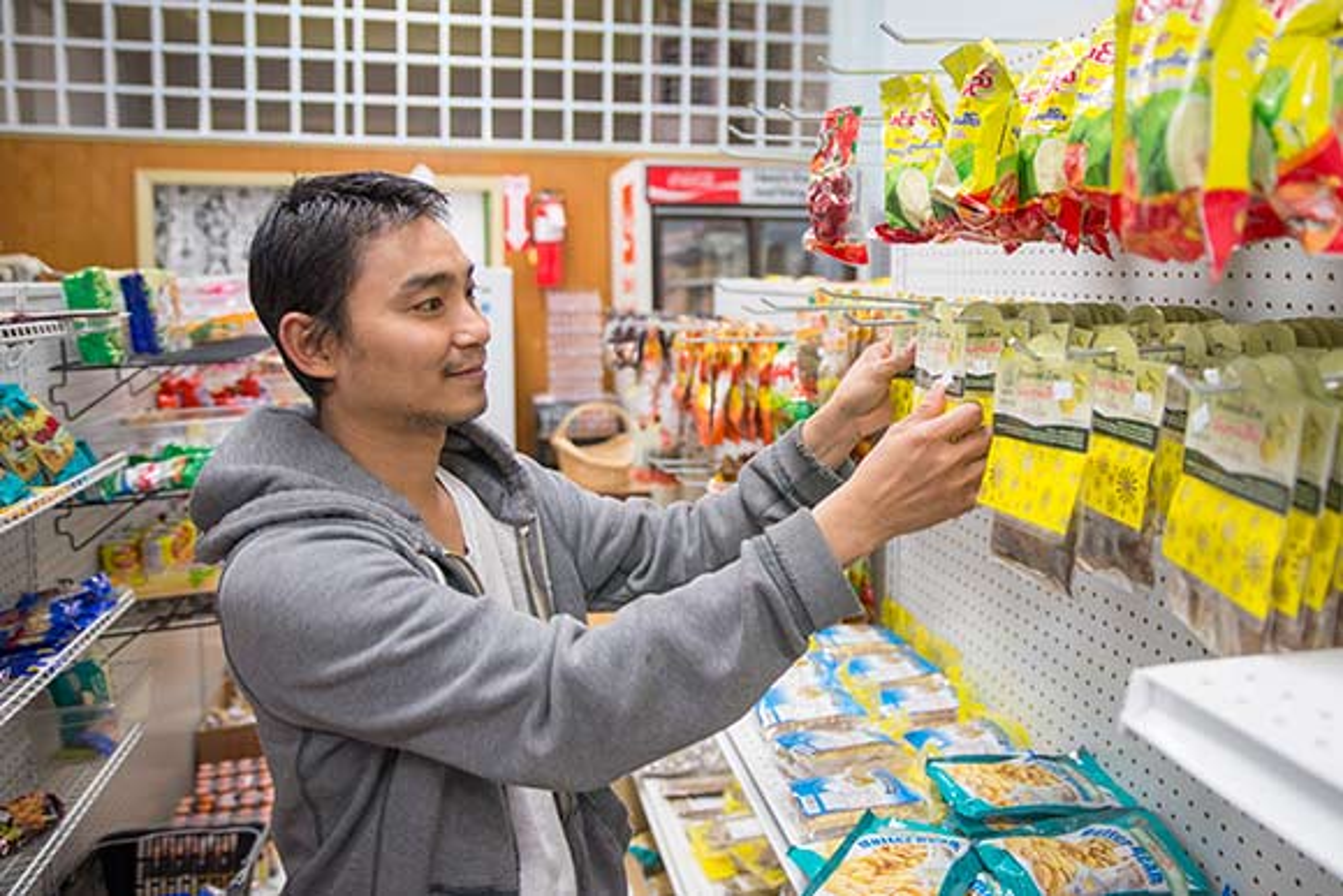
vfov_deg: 49.6
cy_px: 448
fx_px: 970
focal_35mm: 26
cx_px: 672
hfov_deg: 69.4
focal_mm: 26
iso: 800
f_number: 3.3
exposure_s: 1/180
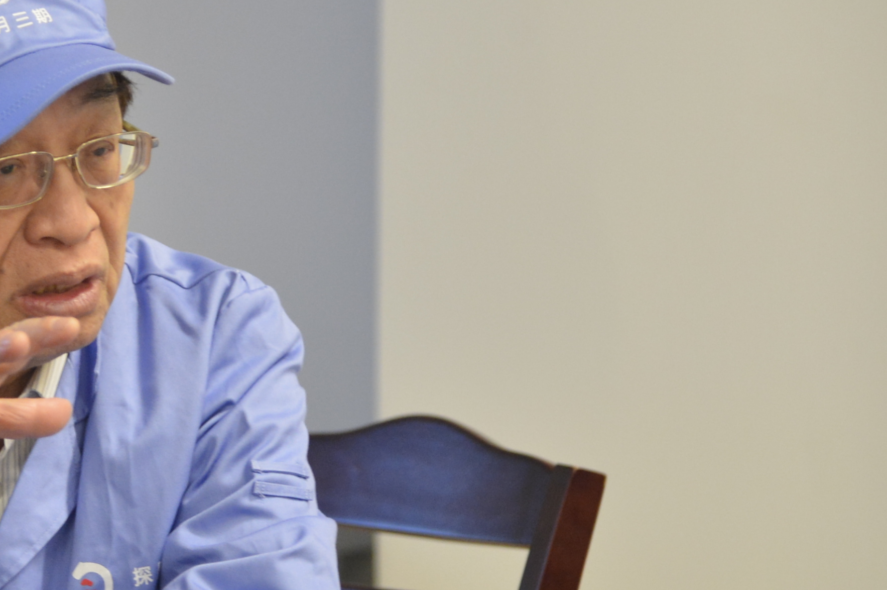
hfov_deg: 10.0
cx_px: 87
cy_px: 301
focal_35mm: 205
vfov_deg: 6.7
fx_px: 5045
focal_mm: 98
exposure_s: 1/80
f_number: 4
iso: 3200
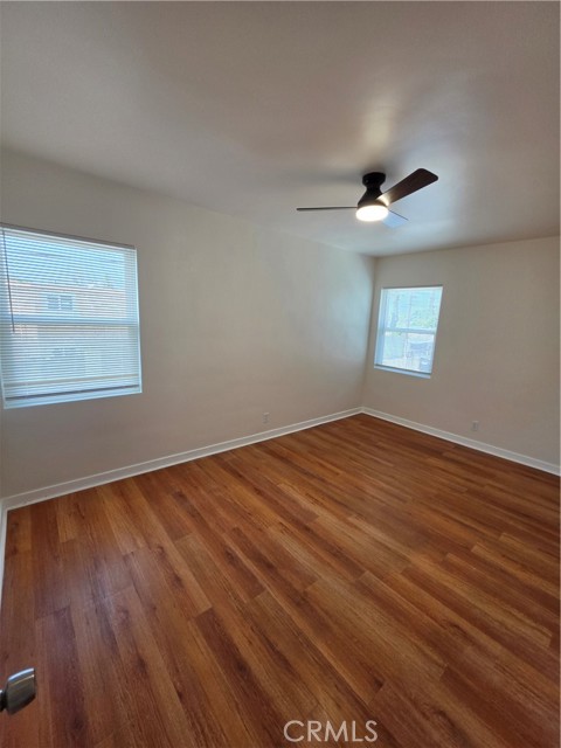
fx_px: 281
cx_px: 280
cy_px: 374
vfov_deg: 106.2
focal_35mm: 13
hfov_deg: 89.9
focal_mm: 2.2
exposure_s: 1/120
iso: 64
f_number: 1.9
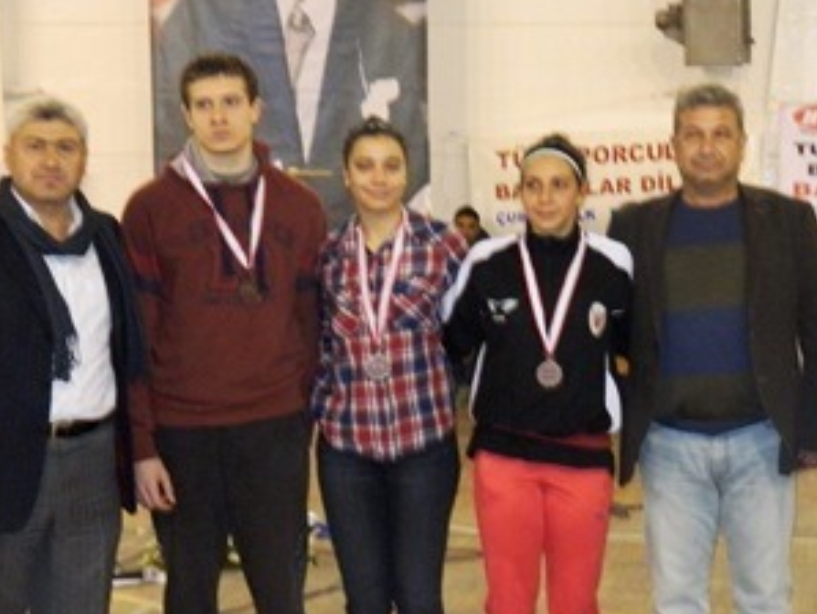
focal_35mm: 88
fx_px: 2079
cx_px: 757
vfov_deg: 16.8
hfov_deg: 21.7
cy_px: 345
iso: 400
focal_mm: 7.3
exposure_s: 1/40
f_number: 3.5
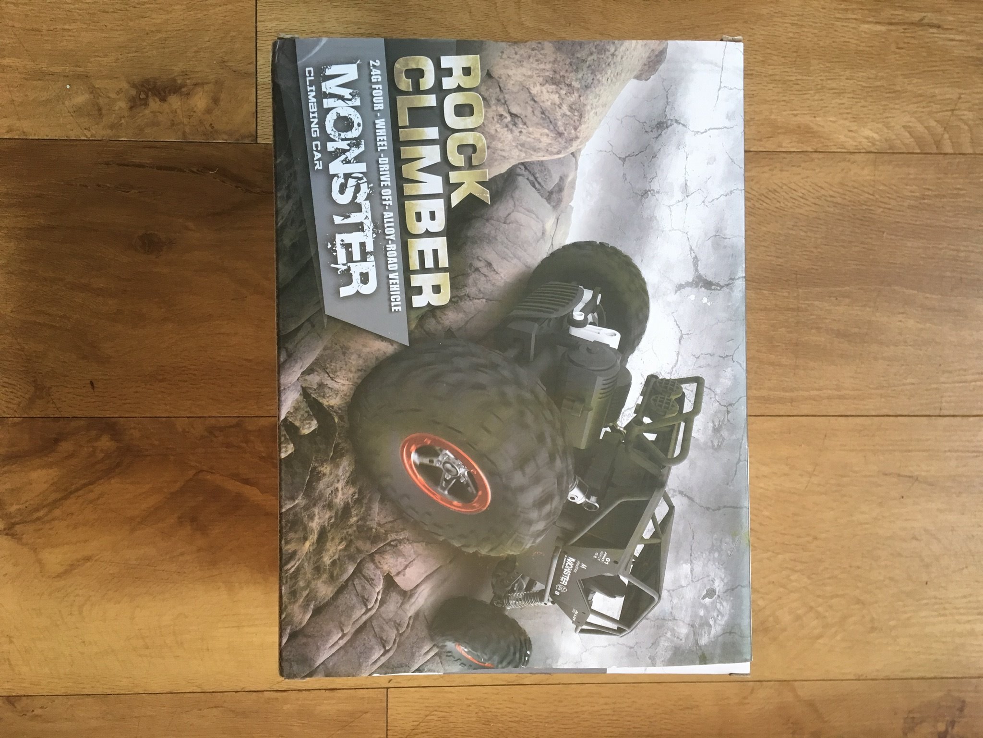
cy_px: 369
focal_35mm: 29
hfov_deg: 61.7
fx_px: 824
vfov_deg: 48.2
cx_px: 492
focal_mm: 4.15
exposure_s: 1/33
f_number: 2.2
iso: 50
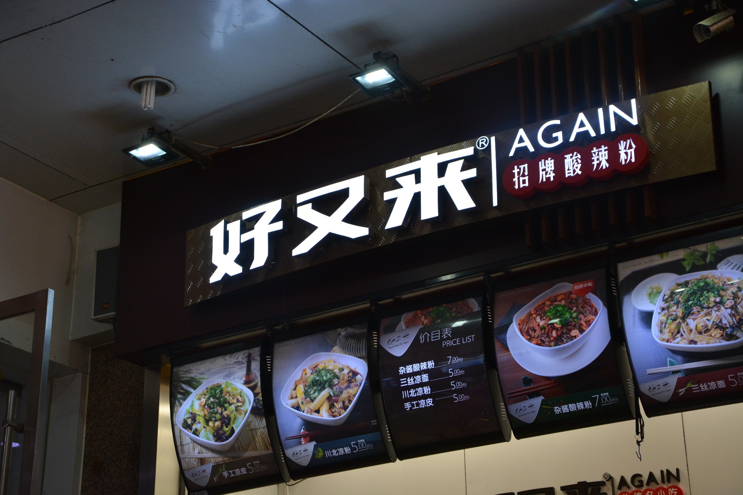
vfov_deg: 17.5
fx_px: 1610
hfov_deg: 26.0
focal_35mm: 78
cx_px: 372
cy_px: 248
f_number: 5
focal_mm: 52
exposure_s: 1/500
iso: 1100
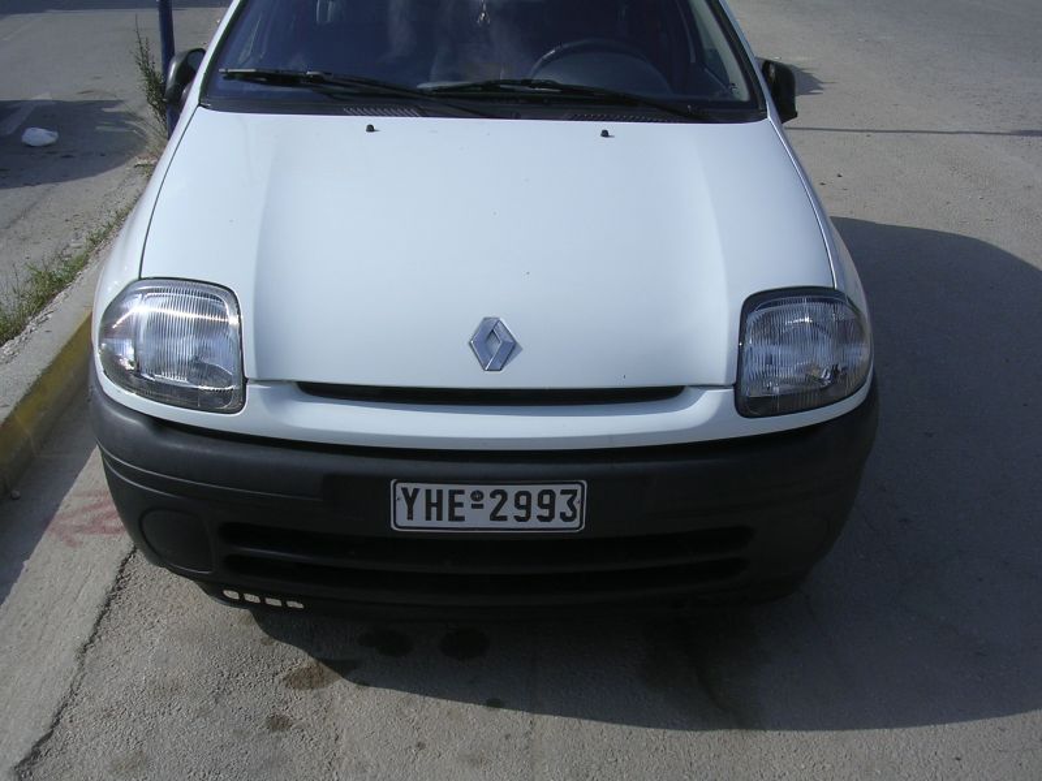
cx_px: 521
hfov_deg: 49.0
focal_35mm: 38
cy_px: 390
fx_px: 1144
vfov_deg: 37.7
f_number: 5.6
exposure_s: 1/480
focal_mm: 5.8
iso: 100
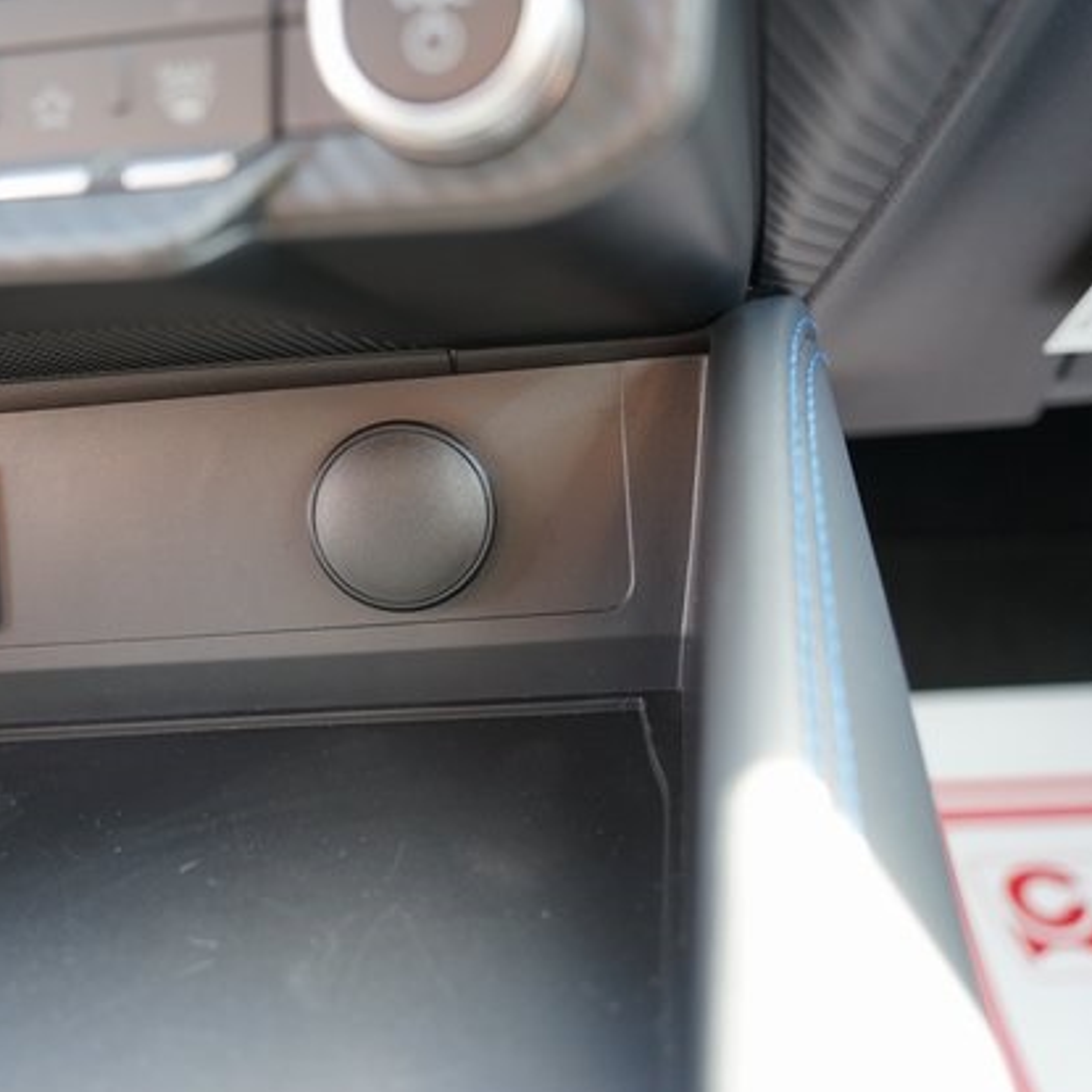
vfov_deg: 43.9
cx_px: 353
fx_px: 1356
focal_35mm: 38
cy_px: 554
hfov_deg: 43.2
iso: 640
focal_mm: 29
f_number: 4
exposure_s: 1/60
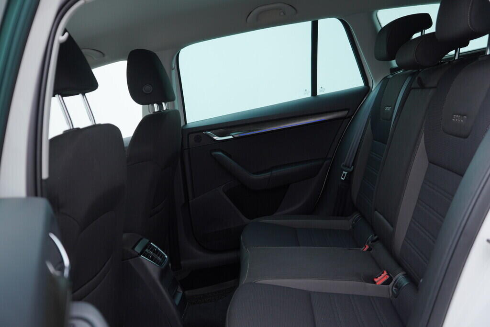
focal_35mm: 36
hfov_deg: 53.1
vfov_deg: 36.9
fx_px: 490
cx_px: 245
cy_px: 164
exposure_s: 1/50
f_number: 3.2
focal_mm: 24
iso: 125
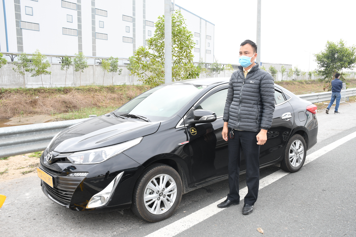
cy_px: 118
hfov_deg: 57.2
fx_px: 326
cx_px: 178
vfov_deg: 40.0
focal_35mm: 33
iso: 250
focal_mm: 22
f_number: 7.1
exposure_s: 1/200
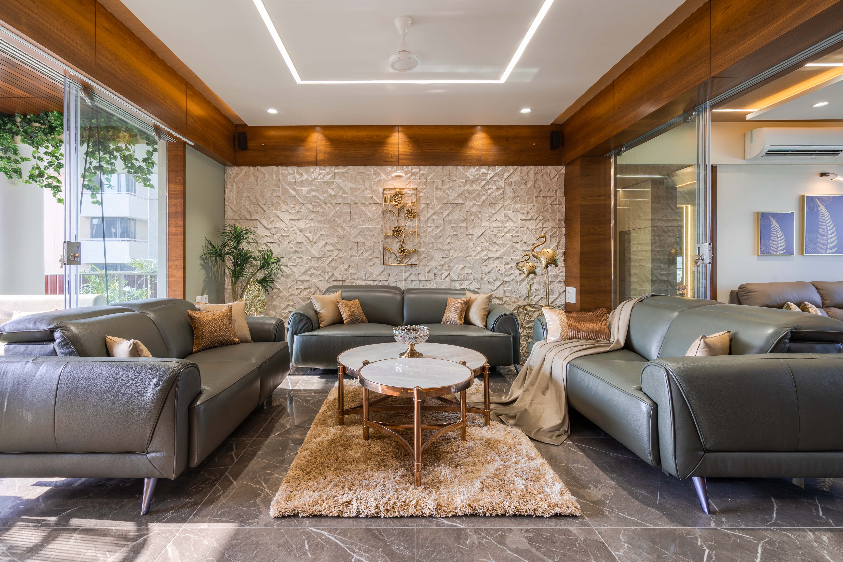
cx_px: 422
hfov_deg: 96.7
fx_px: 375
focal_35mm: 16
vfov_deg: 73.7
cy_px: 281
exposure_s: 1/5
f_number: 13
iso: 100
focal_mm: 16
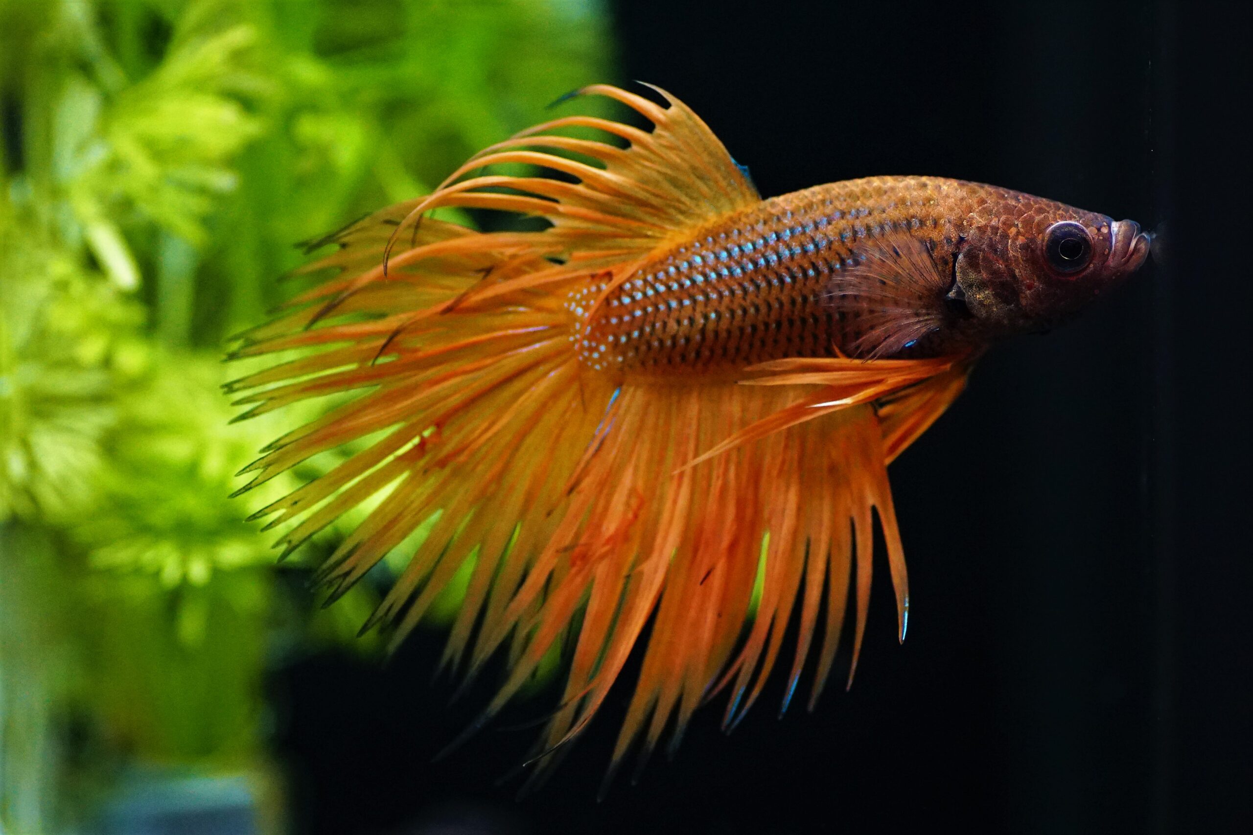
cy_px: 418
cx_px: 626
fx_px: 4698
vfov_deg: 10.2
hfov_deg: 15.2
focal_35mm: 135
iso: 2500
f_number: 2.8
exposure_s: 1/400
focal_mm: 90
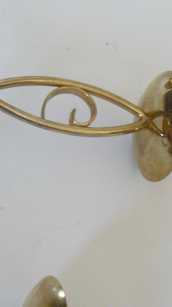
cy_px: 67
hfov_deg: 13.1
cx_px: 65
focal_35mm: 92
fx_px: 746
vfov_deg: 22.9
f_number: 2.8
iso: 200
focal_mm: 6
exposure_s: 1/30
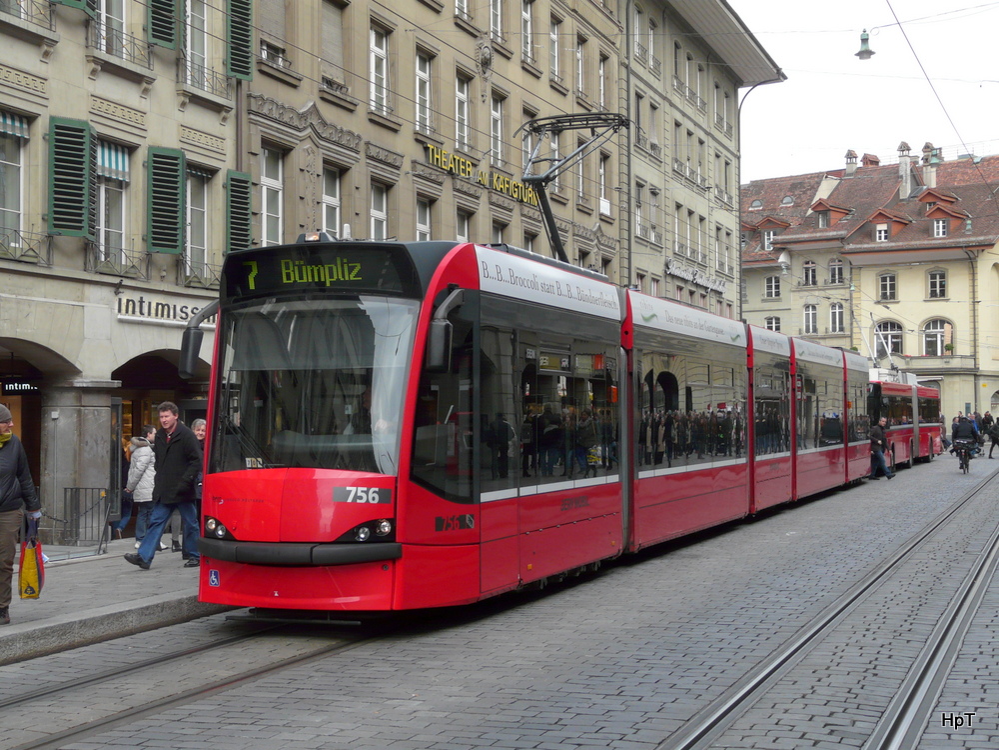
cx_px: 500
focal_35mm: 51
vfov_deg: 28.6
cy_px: 375
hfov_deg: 37.5
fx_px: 1472
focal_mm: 8.3
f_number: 4
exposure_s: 1/160
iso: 100
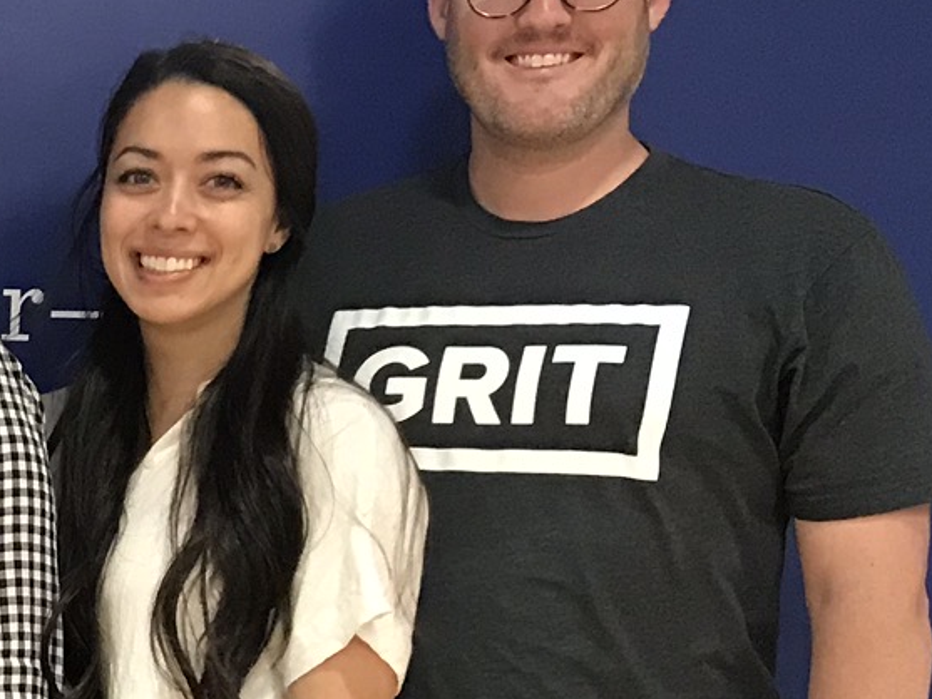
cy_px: 836
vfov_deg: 14.0
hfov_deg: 16.4
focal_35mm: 103
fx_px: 2774
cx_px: -666
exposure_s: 1/15
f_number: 1.8
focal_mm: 3.99
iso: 80
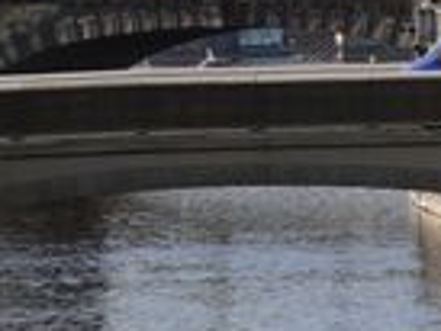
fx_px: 6707
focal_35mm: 526
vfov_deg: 2.8
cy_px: -411
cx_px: 1159
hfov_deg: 3.7
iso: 100
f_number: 8
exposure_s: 1/250
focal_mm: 45
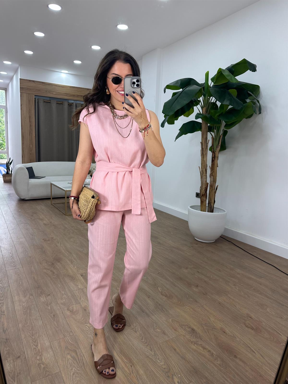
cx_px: 144
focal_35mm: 24
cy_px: 192
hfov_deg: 56.8
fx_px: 266
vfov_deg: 71.6
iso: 80
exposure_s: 1/100
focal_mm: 6.86
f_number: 1.78
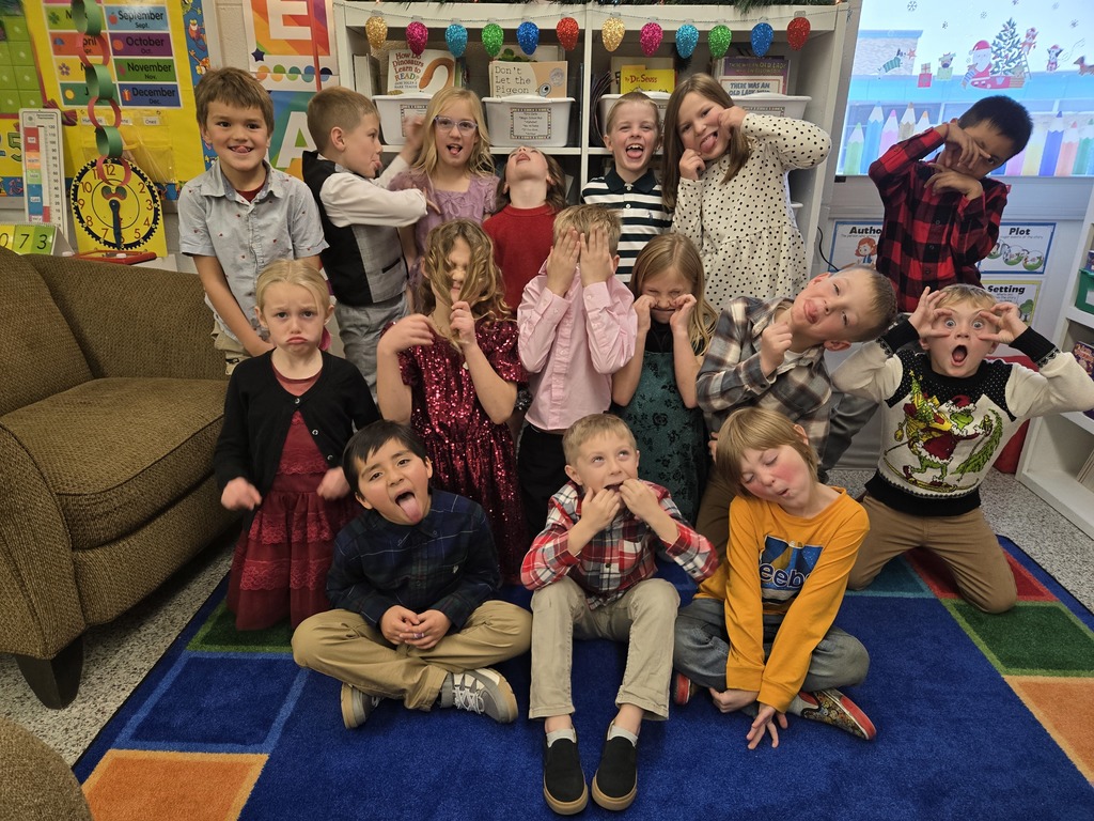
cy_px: 410
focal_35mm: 23
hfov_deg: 73.9
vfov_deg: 58.9
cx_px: 547
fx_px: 727
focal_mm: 5.4
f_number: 1.8
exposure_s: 1/120
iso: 125
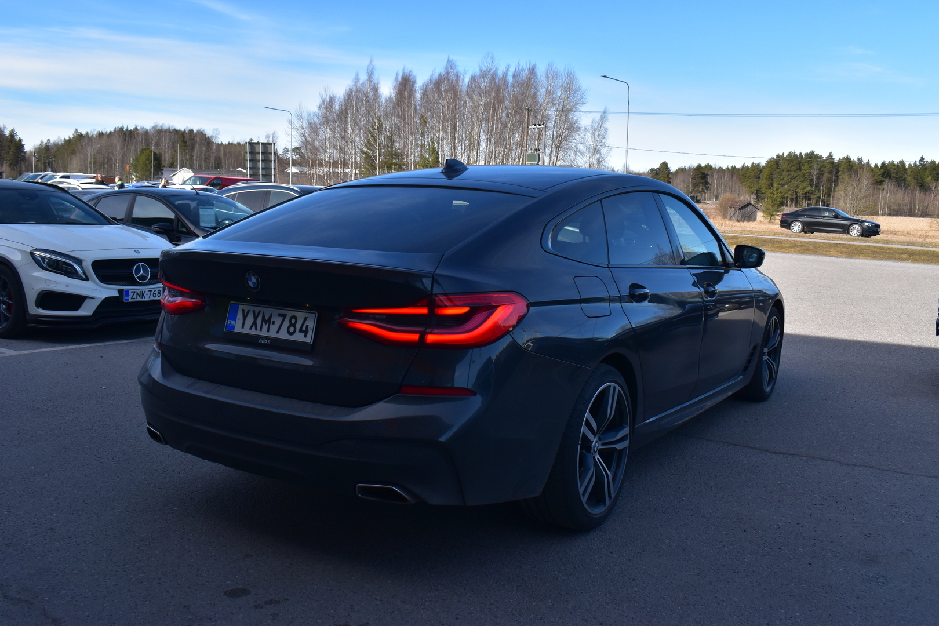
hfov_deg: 57.2
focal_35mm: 33
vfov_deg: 40.0
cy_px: 313
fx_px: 861
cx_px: 470
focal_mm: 22
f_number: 11
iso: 400
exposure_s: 1/500
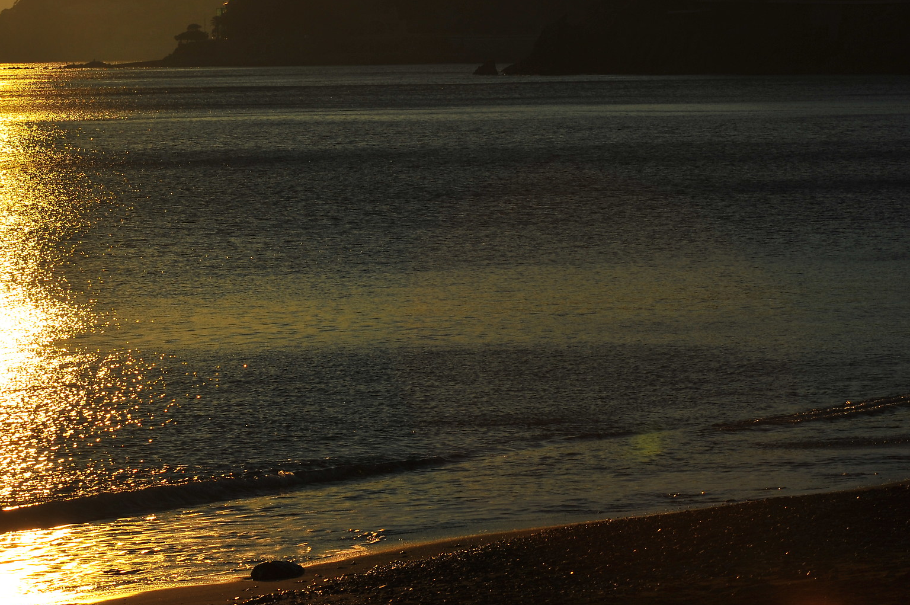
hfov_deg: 9.8
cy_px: 156
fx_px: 5328
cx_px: 370
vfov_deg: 6.5
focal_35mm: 211
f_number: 14
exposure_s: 1/800
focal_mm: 135
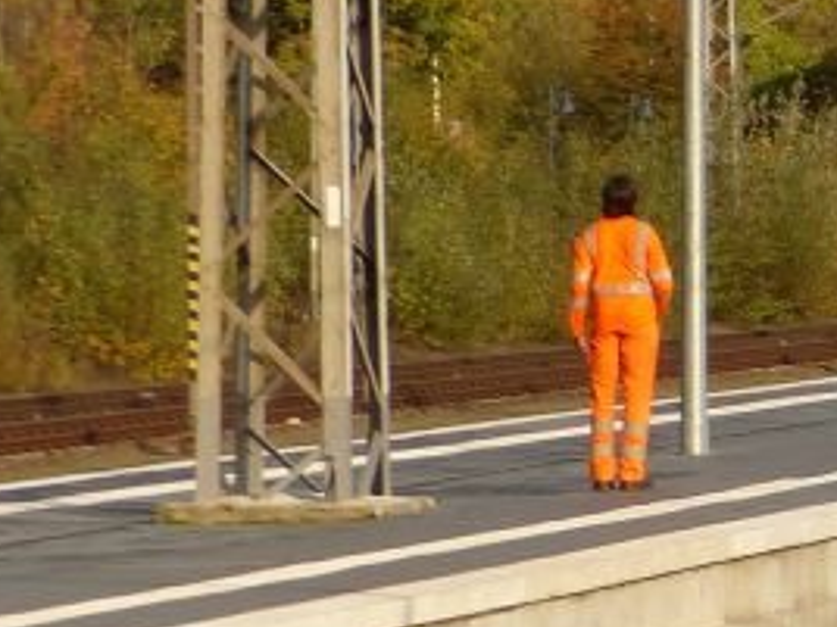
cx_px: 1524
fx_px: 10736
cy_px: 122
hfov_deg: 4.4
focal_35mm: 444
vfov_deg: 3.3
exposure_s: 1/800
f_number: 3.2
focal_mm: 17.8
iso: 100
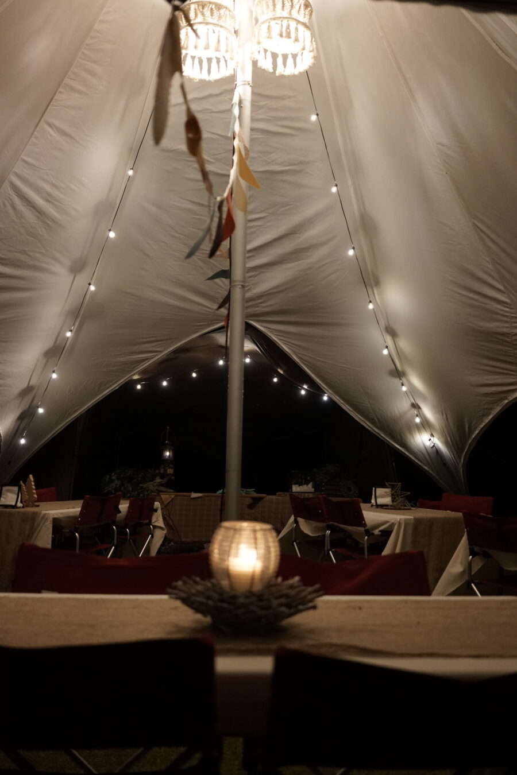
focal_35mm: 35
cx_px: 258
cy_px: 388
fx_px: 754
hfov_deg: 37.9
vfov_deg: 54.4
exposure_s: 1/60
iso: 1600
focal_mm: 35
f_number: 2.8
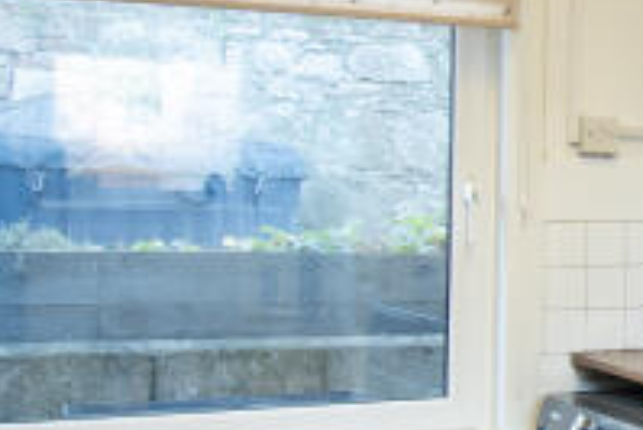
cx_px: 847
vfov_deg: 17.7
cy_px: 133
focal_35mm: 77
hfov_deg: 23.2
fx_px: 1376
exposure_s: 1/8
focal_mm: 10
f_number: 8
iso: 320
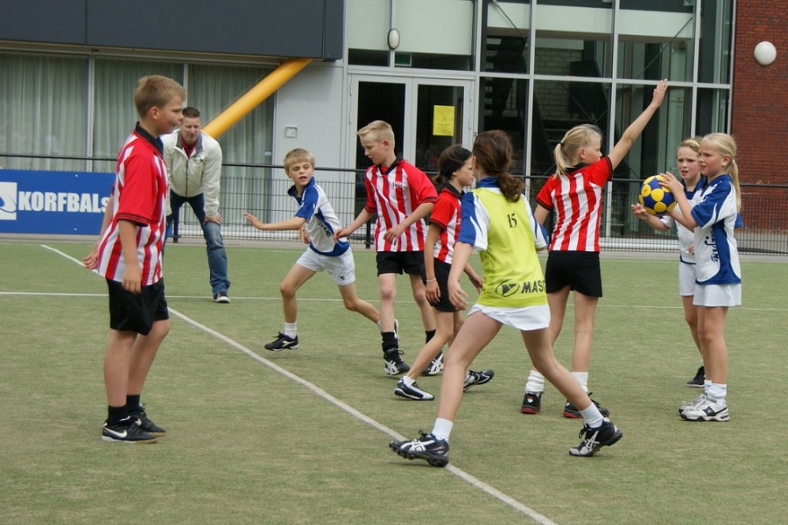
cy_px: 262
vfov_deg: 18.2
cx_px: 394
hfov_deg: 27.0
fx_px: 1642
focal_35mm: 75
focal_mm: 50
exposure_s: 1/500
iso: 100
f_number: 5.6
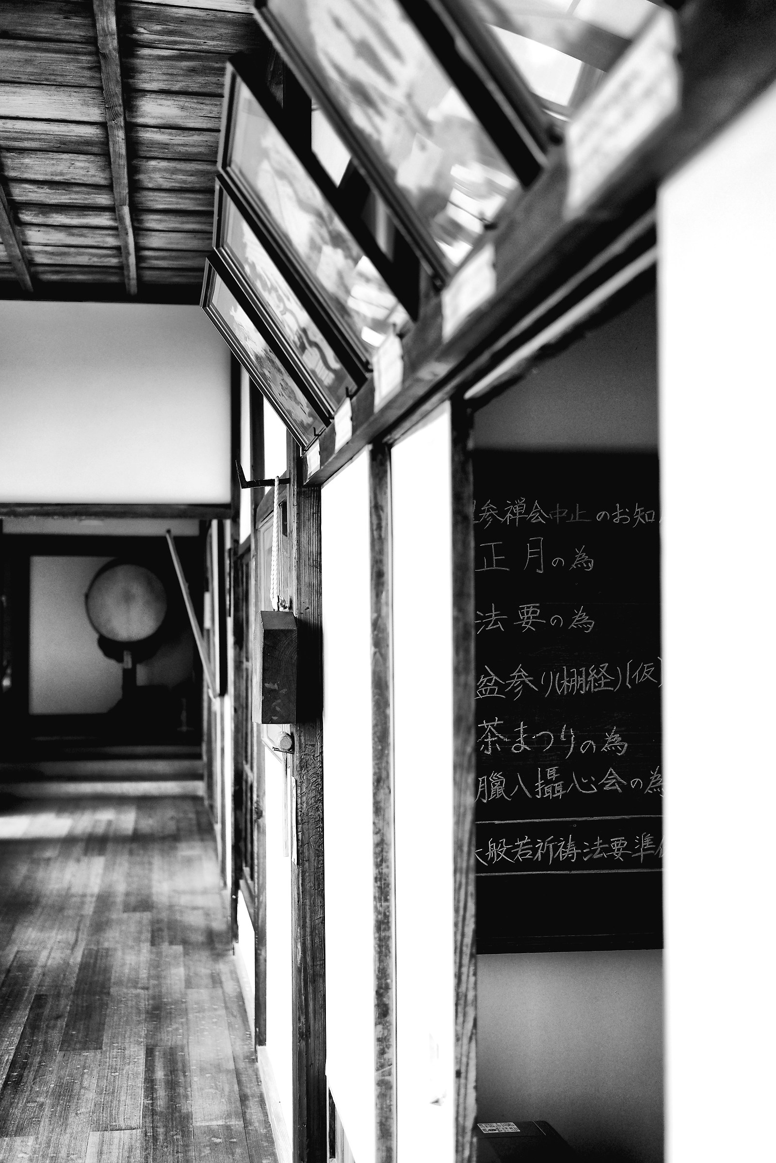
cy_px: 582
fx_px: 1714
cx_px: 388
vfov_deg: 37.5
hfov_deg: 25.5
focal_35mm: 53
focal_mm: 35
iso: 400
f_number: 2
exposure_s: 1/125
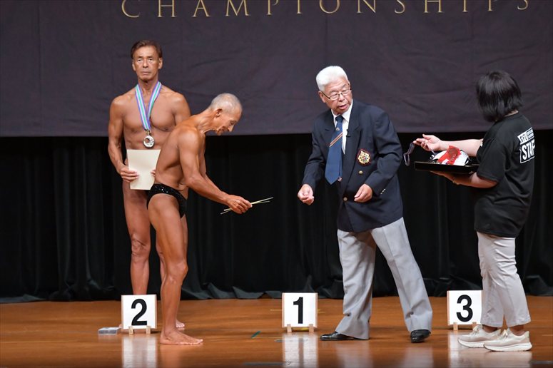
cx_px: 276
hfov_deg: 8.1
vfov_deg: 5.4
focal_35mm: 255
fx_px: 3915
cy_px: 184
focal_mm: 170
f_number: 5.6
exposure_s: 1/400
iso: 5000
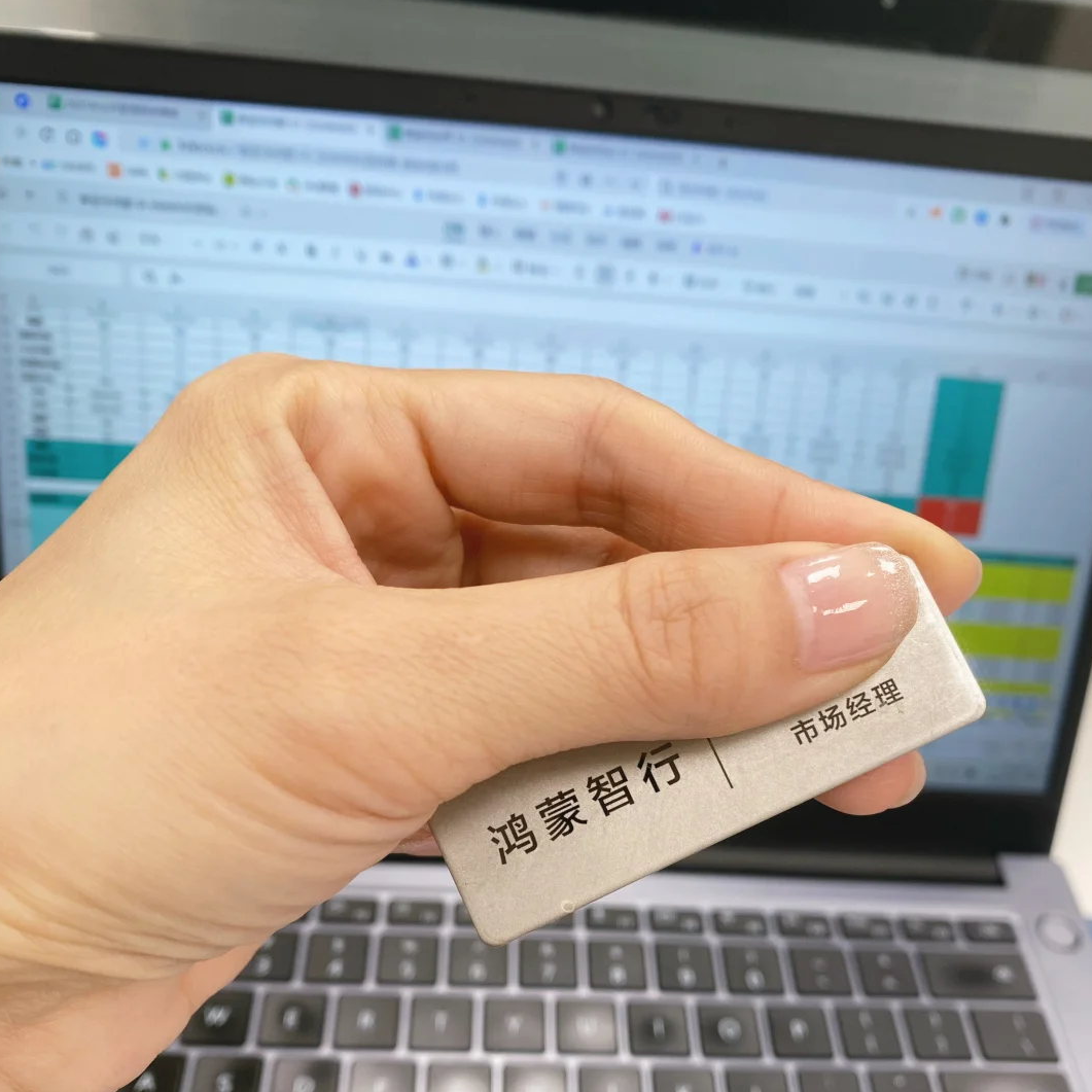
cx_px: 550
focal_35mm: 30
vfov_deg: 53.3
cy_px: 698
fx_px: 1071
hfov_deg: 54.0
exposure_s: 1/100
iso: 80
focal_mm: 4.25
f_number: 1.8
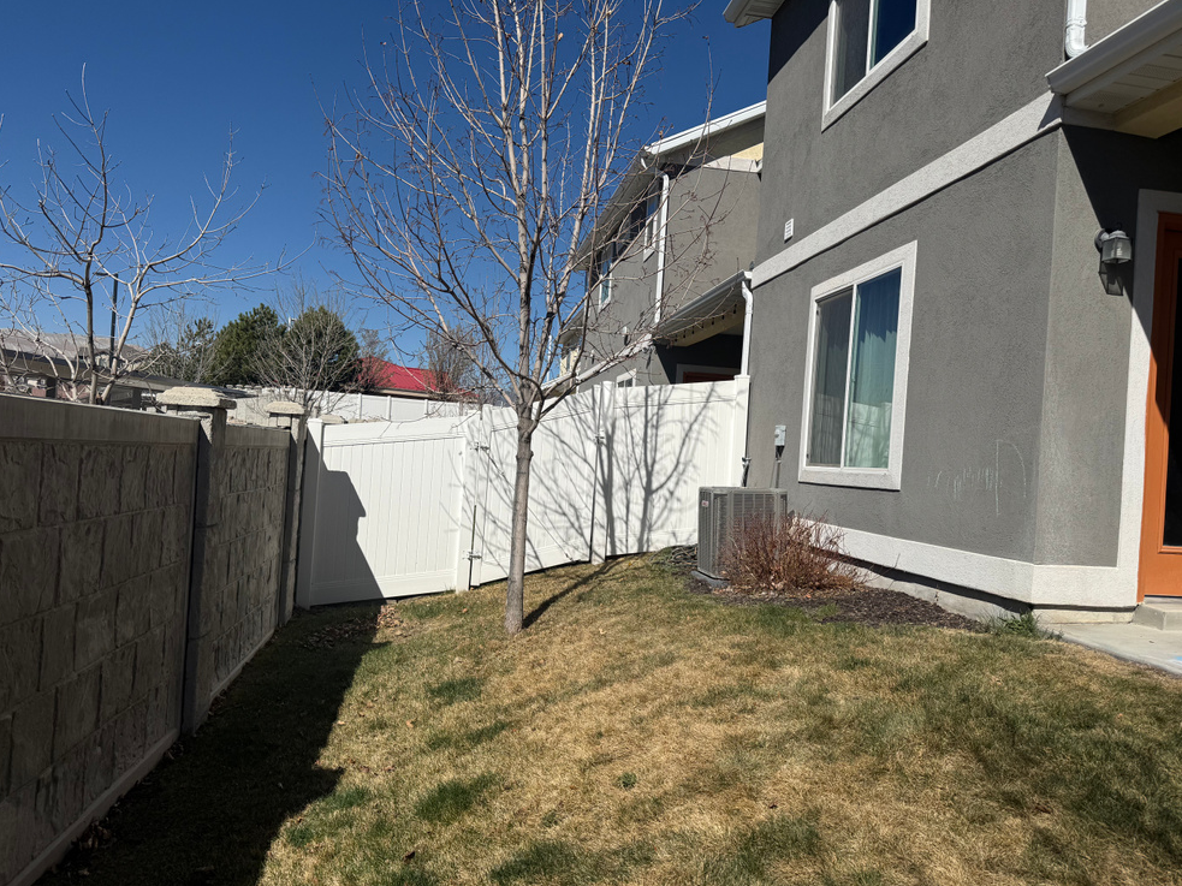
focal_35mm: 25
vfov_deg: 54.9
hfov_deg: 69.4
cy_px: 458
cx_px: 590
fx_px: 854
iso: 80
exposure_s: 1/10309
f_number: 1.78
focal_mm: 6.76
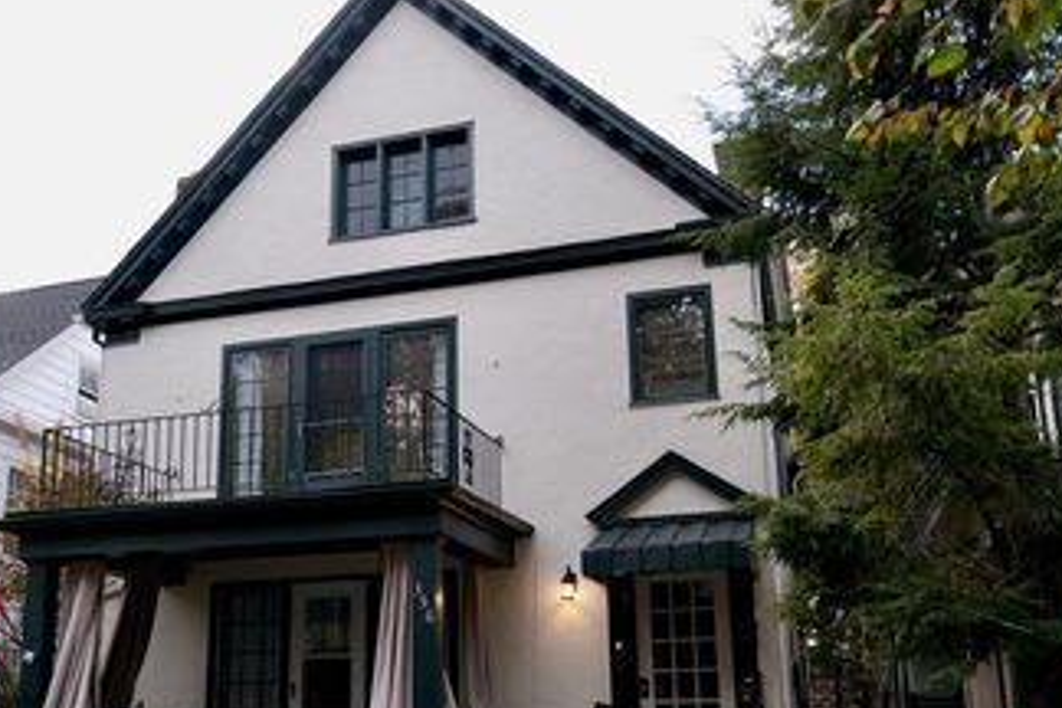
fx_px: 1091
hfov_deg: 51.7
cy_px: 503
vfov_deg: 35.4
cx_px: 459
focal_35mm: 37
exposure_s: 1/60
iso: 200
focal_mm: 16
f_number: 2.8
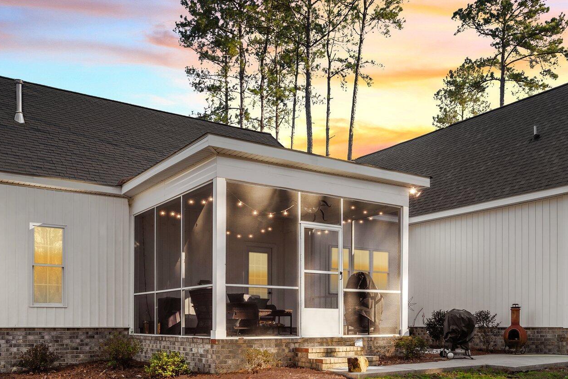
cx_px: 301
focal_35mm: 36
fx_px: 568
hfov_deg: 53.1
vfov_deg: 36.7
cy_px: 230
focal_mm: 22
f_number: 8
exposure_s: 1/60
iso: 100
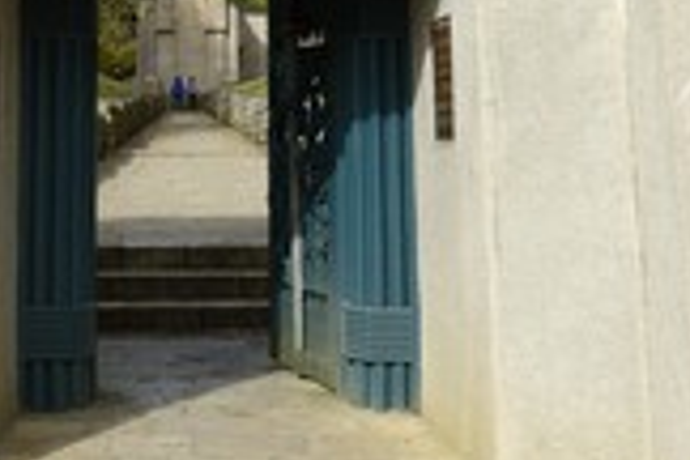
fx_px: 1591
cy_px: -115
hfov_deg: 24.3
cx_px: 209
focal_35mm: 83
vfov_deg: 15.7
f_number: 13
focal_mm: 32
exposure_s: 1/160
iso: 200
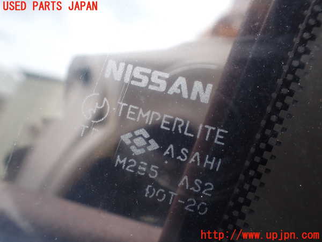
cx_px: 161
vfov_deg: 46.8
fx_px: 279
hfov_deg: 60.0
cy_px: 121
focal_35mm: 30
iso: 200
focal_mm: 5.4
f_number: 2.3
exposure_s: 1/125
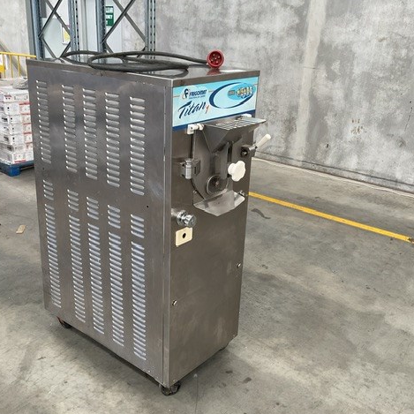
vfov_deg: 47.2
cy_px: 211
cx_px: 177
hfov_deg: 47.1
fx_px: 474
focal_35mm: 35
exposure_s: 1/60
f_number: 1.8
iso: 64
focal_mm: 3
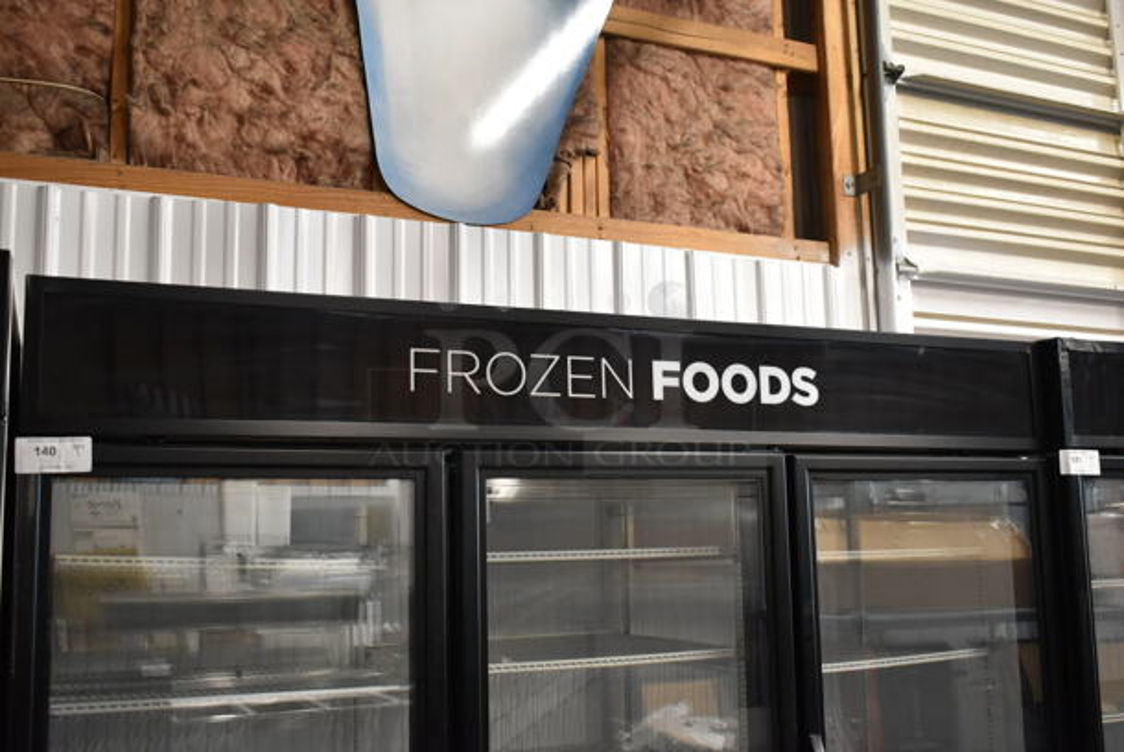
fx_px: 1172
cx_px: 562
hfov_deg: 51.2
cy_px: 376
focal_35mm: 38
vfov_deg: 35.6
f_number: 4
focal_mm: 25
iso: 1400
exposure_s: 1/40
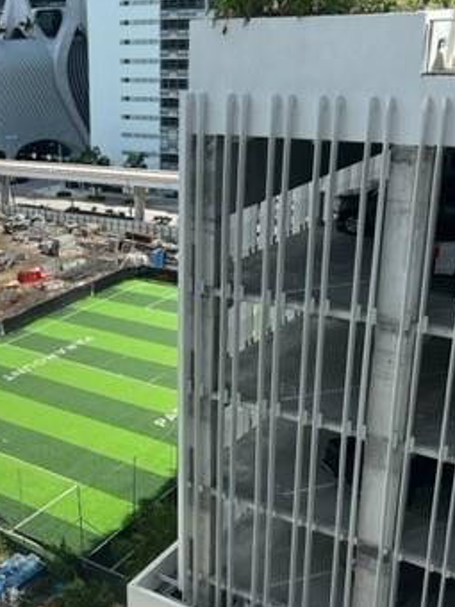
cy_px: 330
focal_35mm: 49
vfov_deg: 38.9
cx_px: 62
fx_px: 859
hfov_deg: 28.7
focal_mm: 5.7
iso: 50
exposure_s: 1/3460
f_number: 1.5
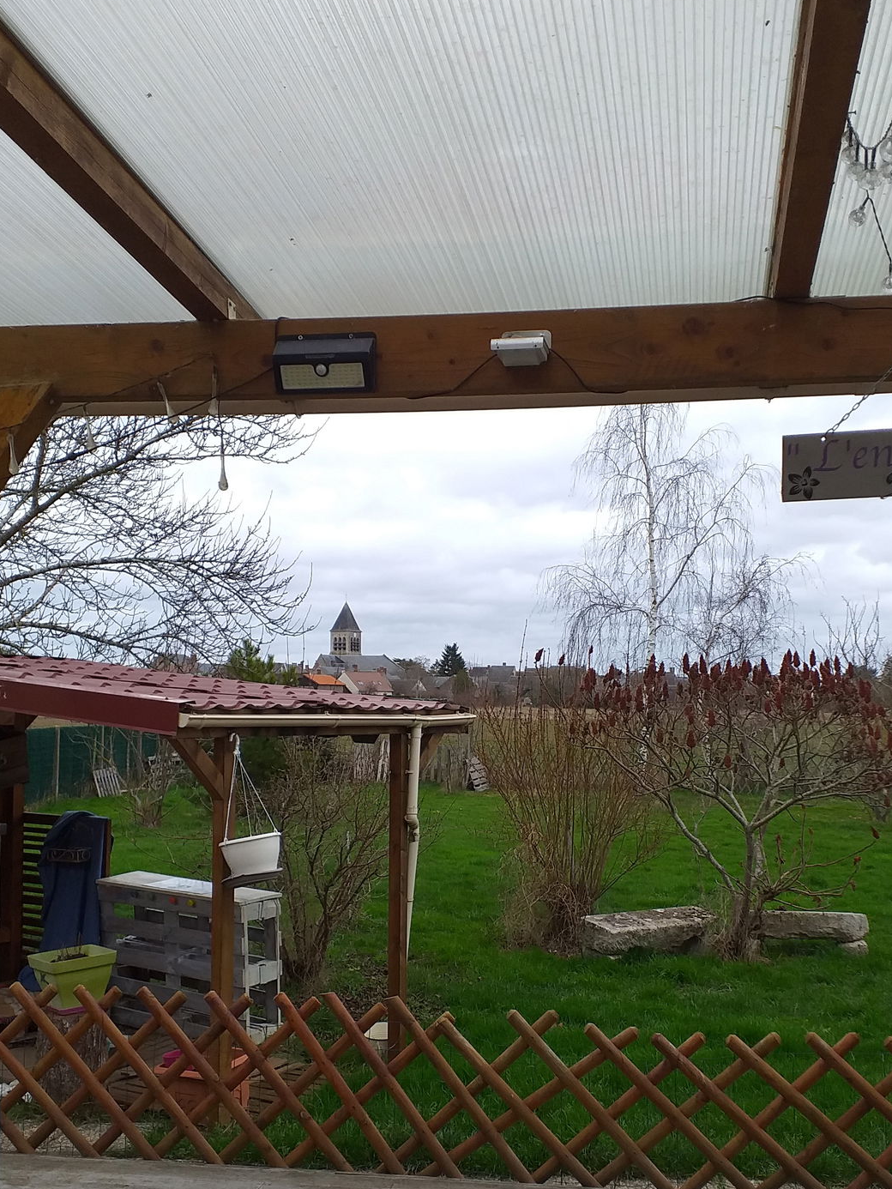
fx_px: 1374
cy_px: 710
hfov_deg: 36.0
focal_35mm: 40
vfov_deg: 46.5
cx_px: 437
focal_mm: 3.6
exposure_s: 1/248
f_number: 1.9
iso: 40
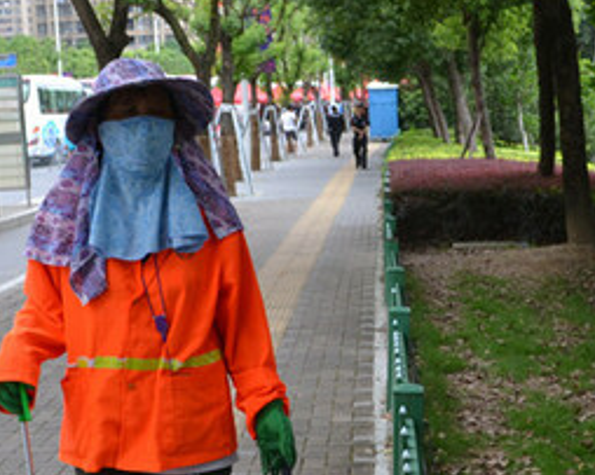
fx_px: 1373
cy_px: 359
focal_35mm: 78
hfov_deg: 24.4
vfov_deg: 19.5
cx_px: 372
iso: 220
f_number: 5.6
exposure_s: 1/125
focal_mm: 22
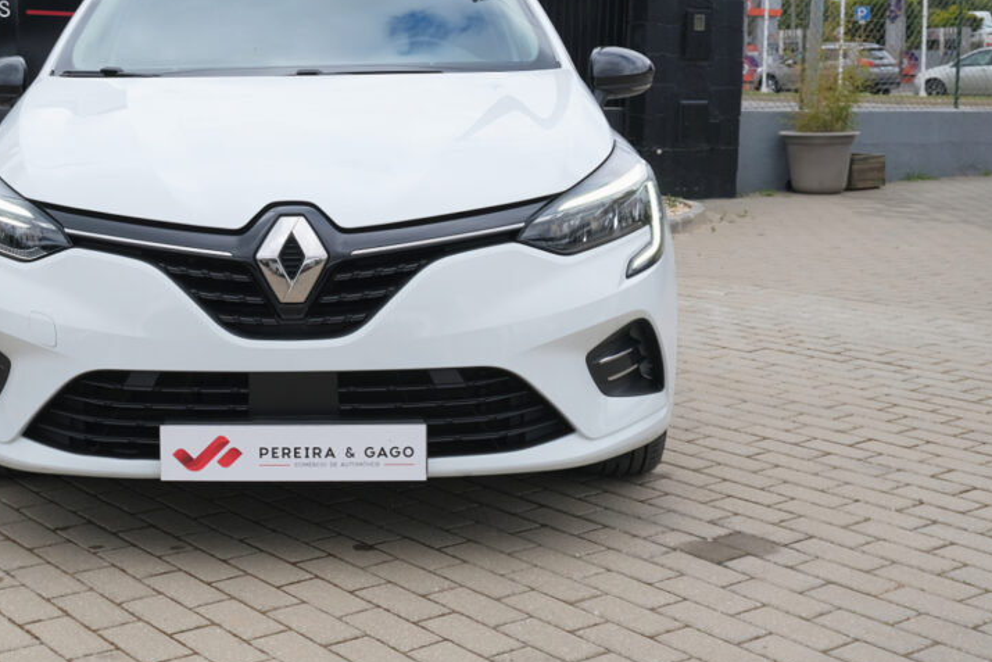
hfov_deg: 36.9
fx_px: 1461
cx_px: 297
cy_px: 210
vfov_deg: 25.4
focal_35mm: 53
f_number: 9
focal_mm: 24.9
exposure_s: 1/125
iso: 160
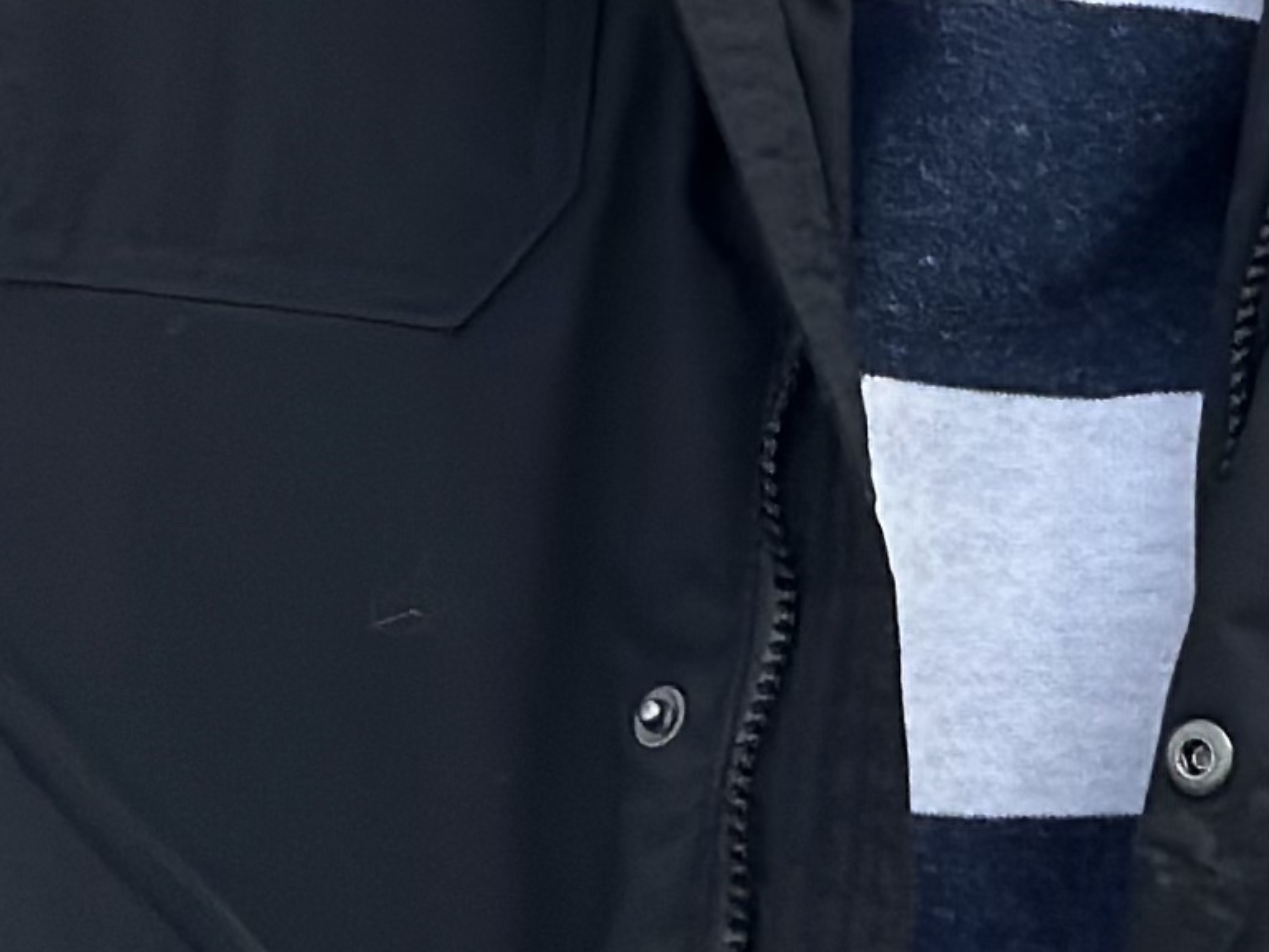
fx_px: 9238
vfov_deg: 5.6
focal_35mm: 252
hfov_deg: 7.9
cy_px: -1507
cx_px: 886
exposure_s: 1/4184
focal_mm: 6.86
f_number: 1.78
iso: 80
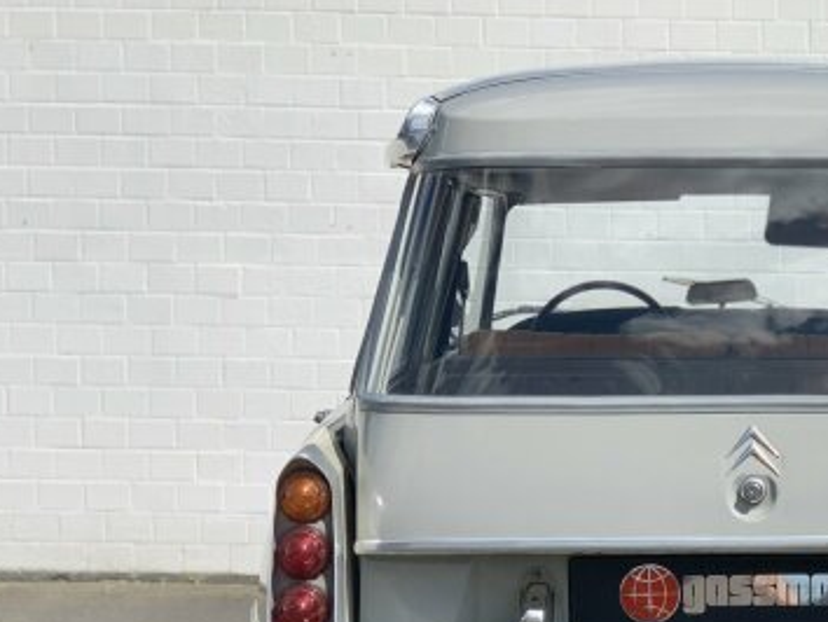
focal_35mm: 94
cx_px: 732
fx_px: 2250
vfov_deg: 15.6
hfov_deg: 20.5
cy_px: 505
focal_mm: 6
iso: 16
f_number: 2.4
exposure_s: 1/1916
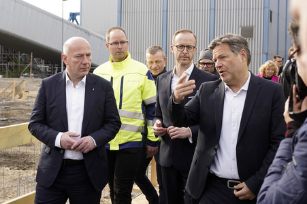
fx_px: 366
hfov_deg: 45.5
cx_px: 154
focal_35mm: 43
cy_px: 102
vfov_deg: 31.1
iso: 320
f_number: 6.3
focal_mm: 43
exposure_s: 1/250
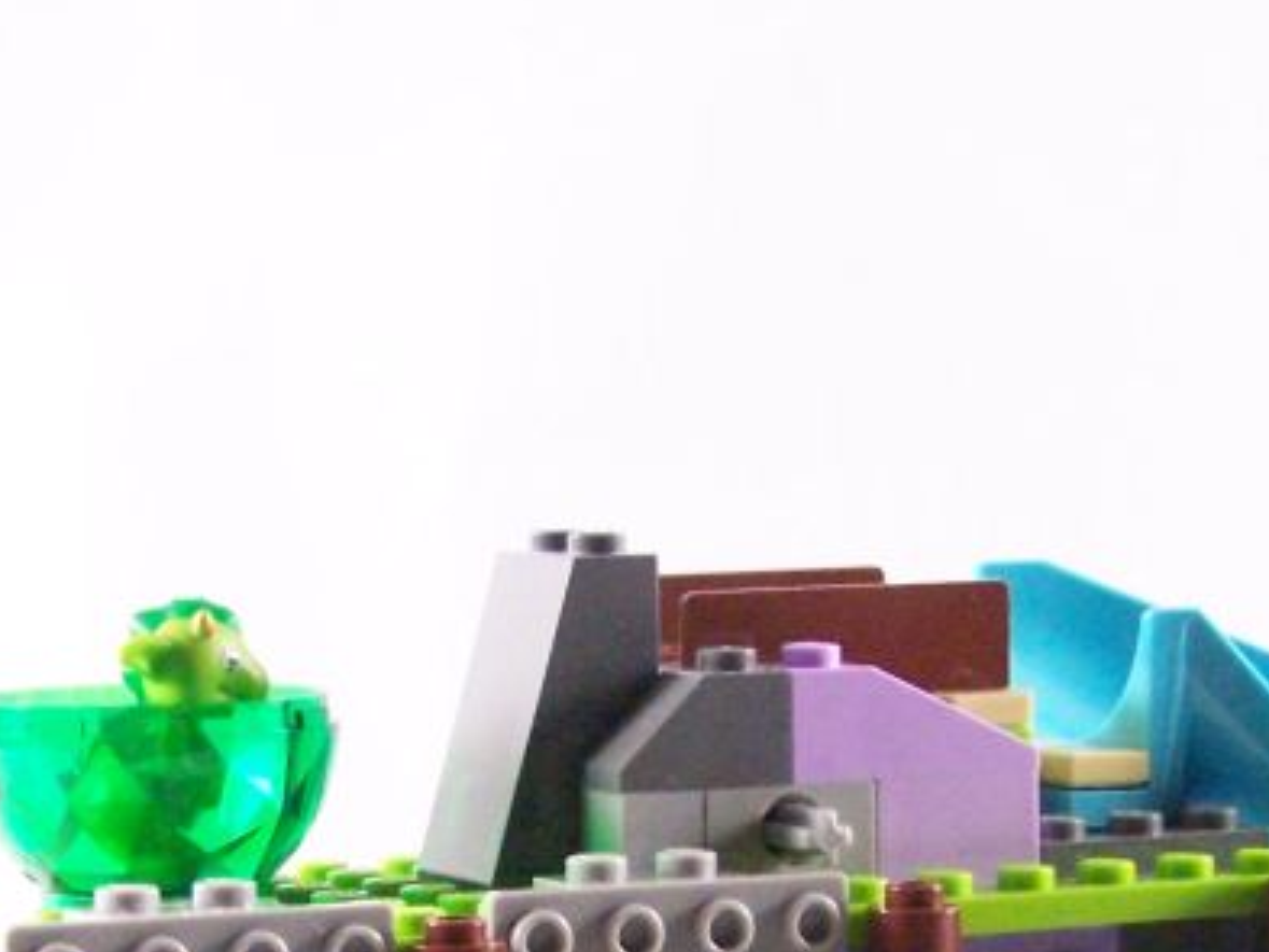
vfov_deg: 11.7
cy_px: 1058
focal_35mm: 125
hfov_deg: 15.8
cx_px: 714
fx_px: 4584
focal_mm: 8
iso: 400
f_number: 3.2
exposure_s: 1/60
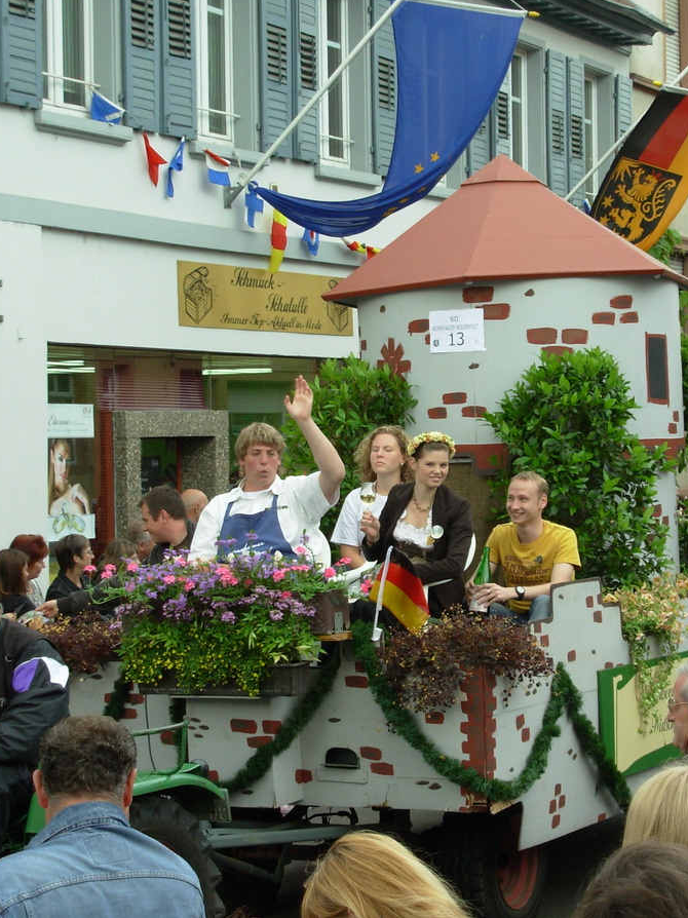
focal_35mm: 94
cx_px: 413
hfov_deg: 15.7
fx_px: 2492
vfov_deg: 20.9
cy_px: 457
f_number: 3.5
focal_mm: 11.5
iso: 50
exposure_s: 1/203
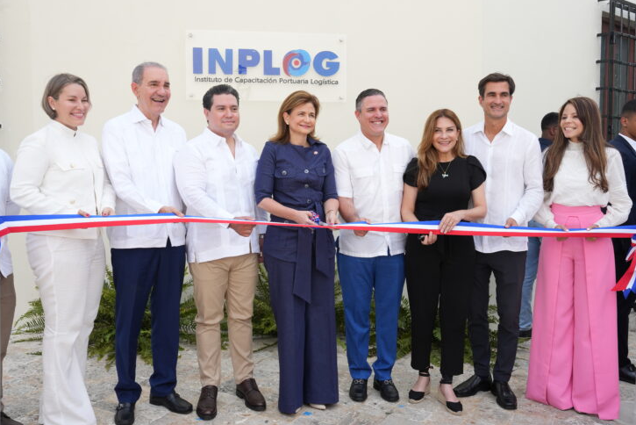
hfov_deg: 53.1
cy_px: 201
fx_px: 636
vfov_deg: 36.9
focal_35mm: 36
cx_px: 333
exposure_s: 1/200
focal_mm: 34
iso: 400
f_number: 10
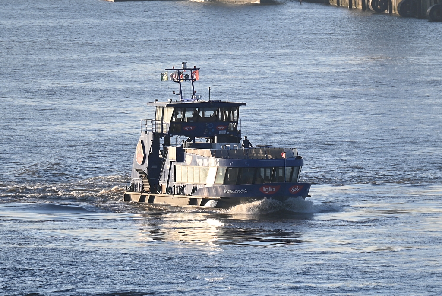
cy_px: 148
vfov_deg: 3.4
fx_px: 4916
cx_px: 221
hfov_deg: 5.1
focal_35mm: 400
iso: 160
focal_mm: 400
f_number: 5.6
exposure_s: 1/400
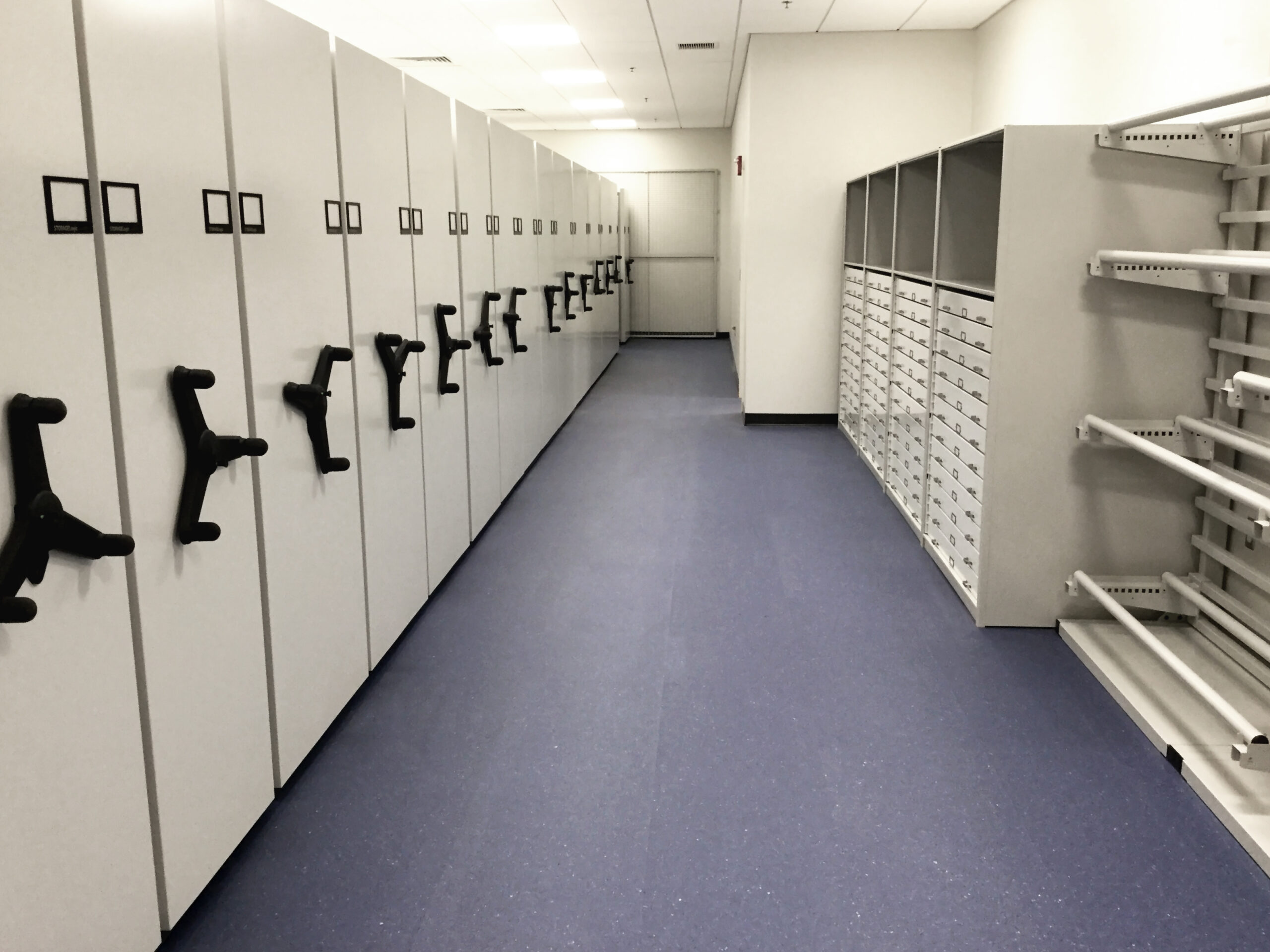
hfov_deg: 58.4
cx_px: 635
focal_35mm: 31
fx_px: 1137
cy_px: 476
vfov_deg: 45.4
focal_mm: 3.3
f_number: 2.4
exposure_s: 1/30
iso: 80
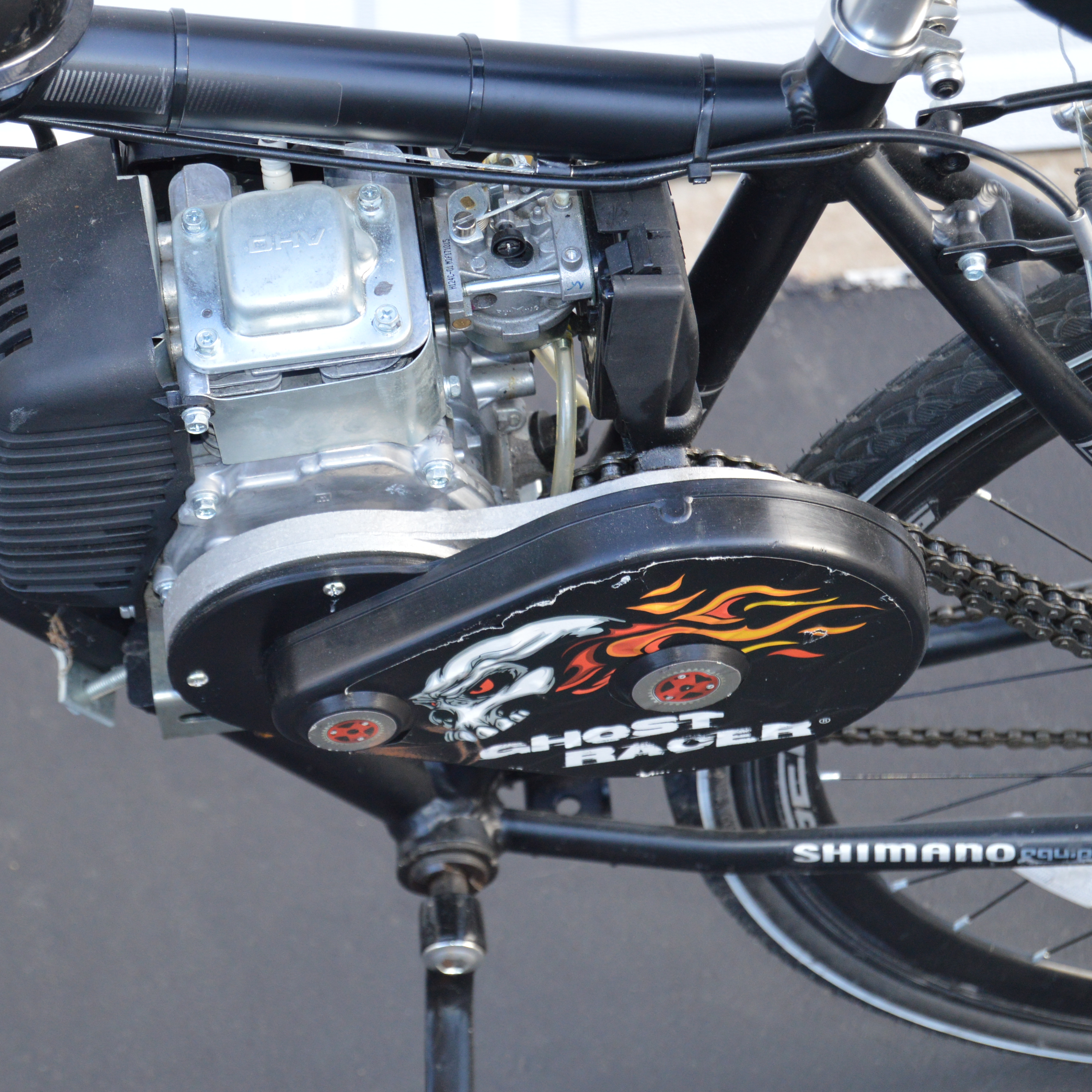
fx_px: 3770
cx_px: 422
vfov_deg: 16.5
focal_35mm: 106
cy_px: 545
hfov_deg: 16.5
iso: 800
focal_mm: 55
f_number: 5.6
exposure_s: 1/160
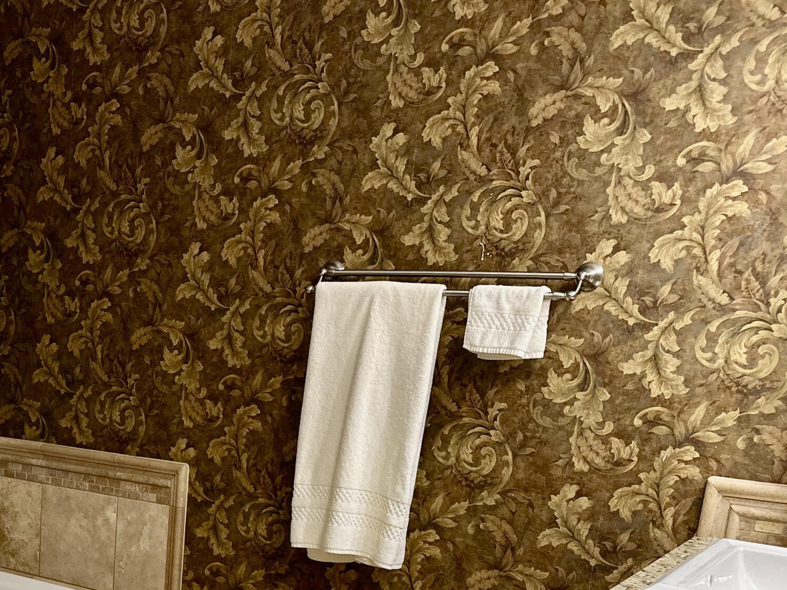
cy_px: 588
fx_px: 1091
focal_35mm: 48
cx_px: 83
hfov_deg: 37.2
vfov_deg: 28.4
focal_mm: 6.86
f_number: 1.78
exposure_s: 1/60
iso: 200
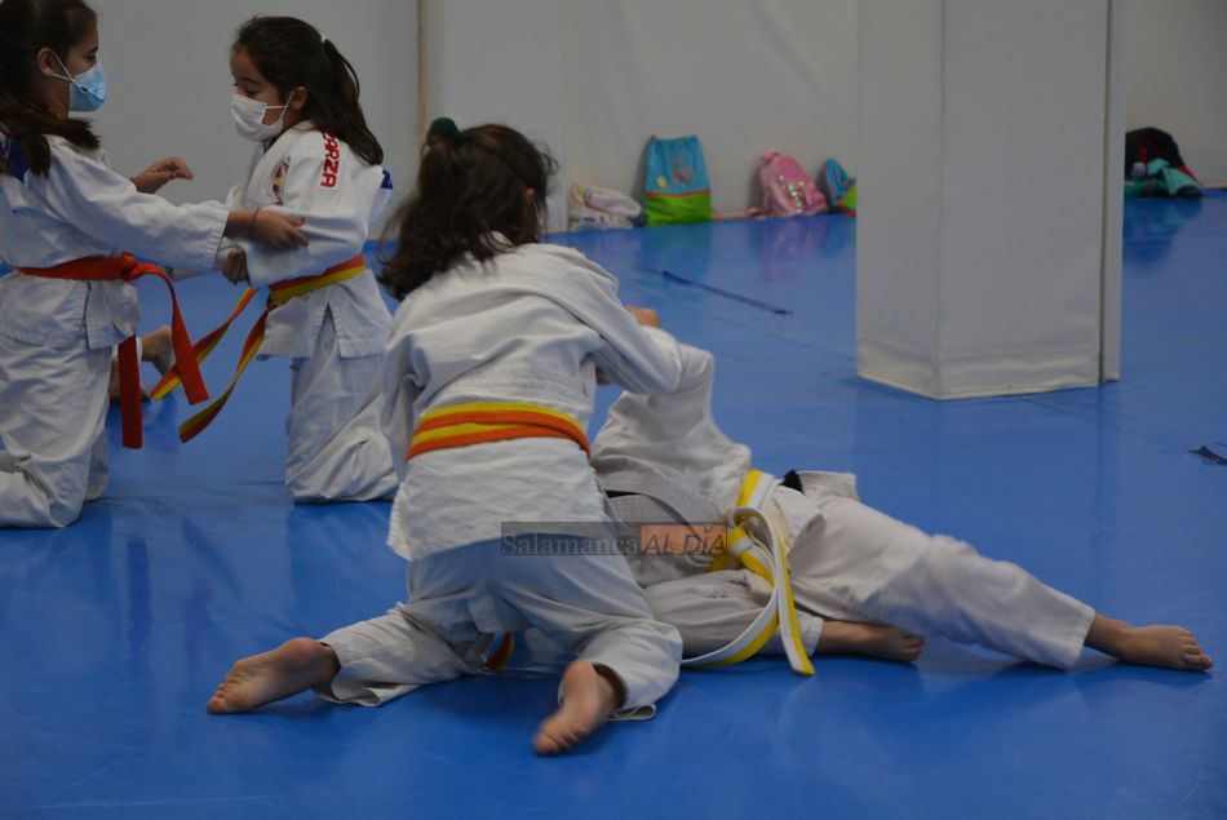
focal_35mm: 93
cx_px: 614
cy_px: 410
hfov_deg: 21.9
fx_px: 3172
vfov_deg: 14.7
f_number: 5.3
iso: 1000
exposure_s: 1/90
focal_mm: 62
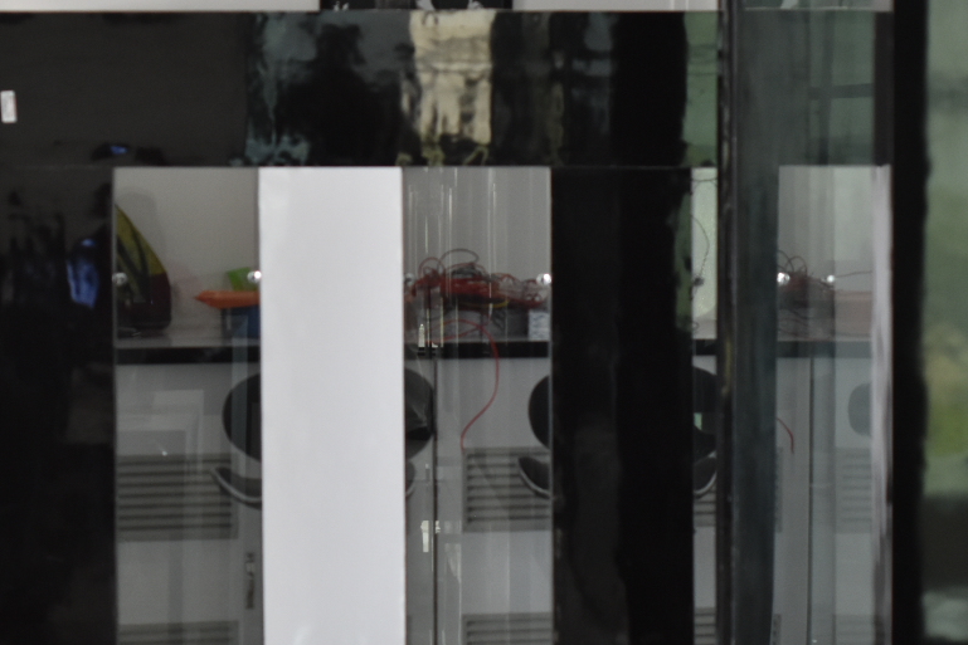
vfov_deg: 8.7
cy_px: 322
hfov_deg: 13.0
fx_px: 4249
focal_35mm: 158
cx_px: 403
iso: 900
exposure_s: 1/80
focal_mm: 50
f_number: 4
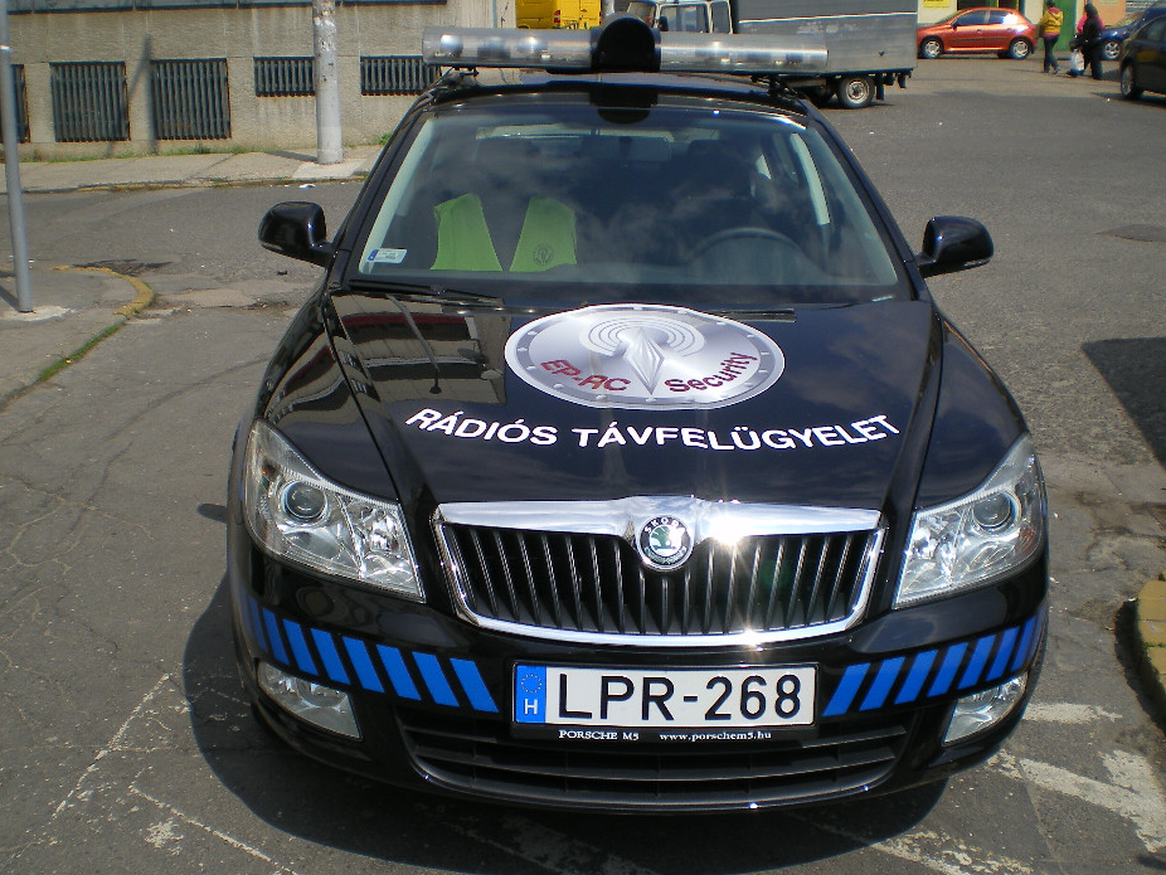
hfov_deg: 44.8
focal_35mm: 42
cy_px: 412
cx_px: 598
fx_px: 1415
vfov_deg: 34.4
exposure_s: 1/500
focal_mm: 6.3
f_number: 4.6
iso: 64
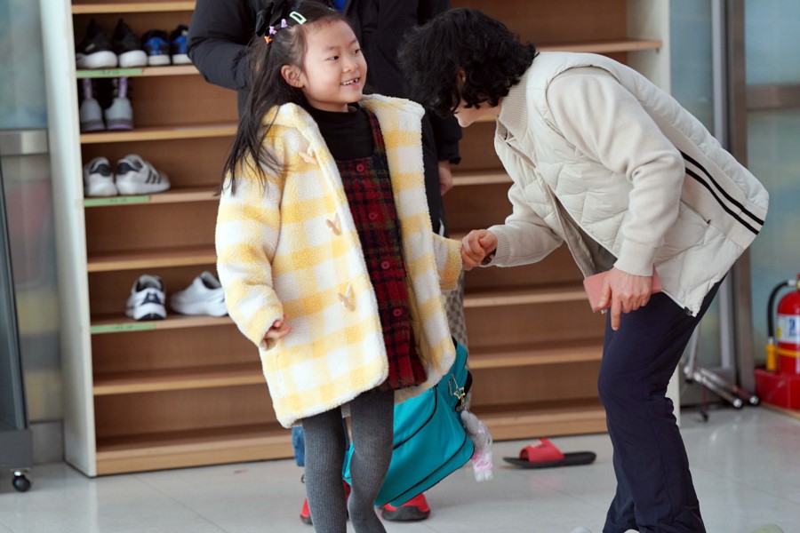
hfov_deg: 12.5
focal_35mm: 165
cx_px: 400
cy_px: 266
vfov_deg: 8.3
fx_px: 3666
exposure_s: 1/200
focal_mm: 165
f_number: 4
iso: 1000
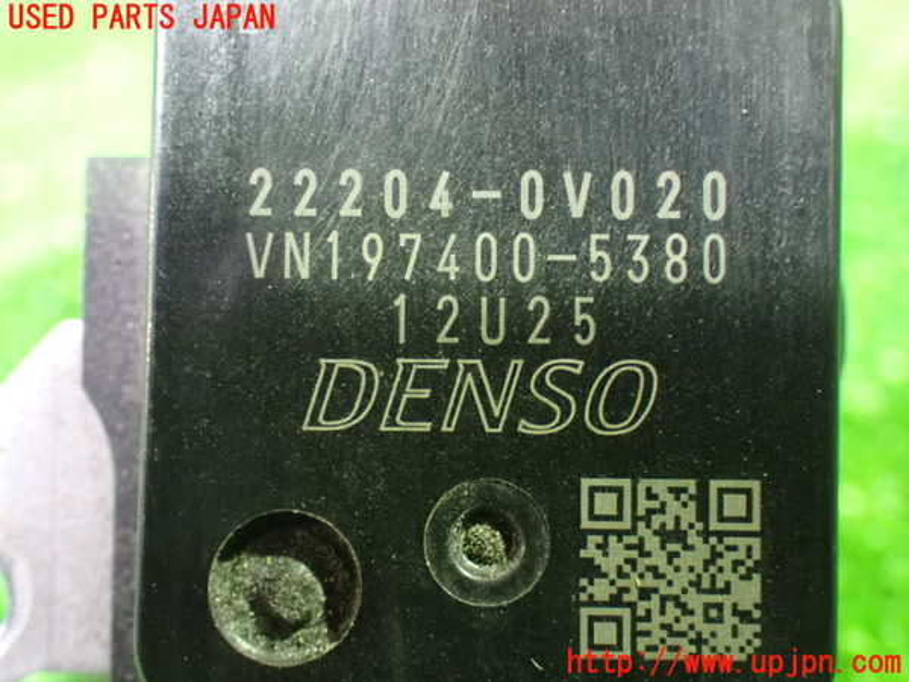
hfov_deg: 33.2
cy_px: 341
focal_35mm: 58
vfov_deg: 25.2
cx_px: 454
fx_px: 1523
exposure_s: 1/8
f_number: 3.5
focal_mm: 10.35
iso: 1600
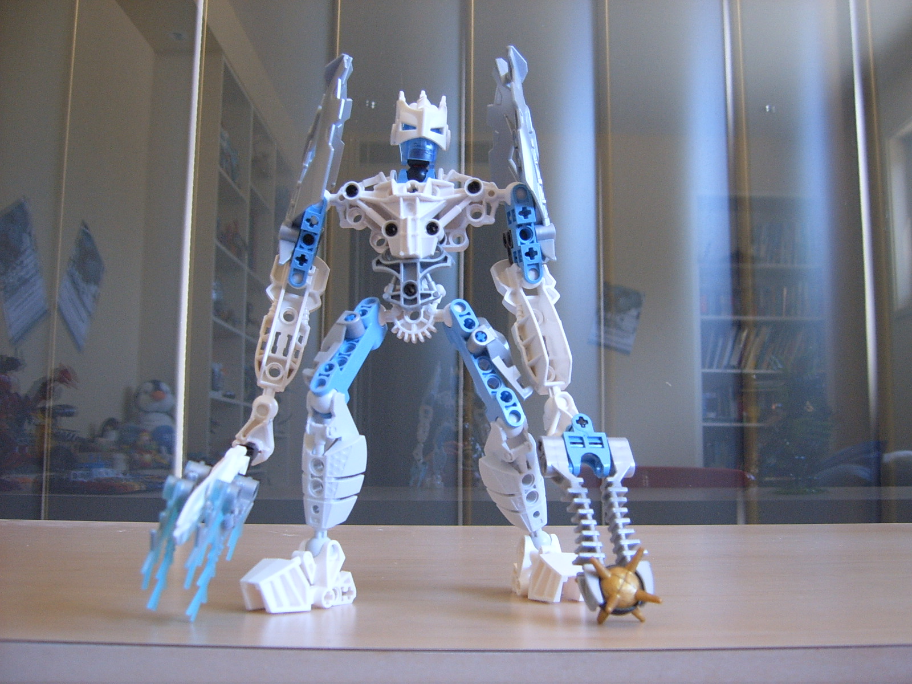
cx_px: 456
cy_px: 342
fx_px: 922
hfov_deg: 52.6
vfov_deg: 40.7
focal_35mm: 35
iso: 100
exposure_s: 1/20
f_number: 2.8
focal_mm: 5.8
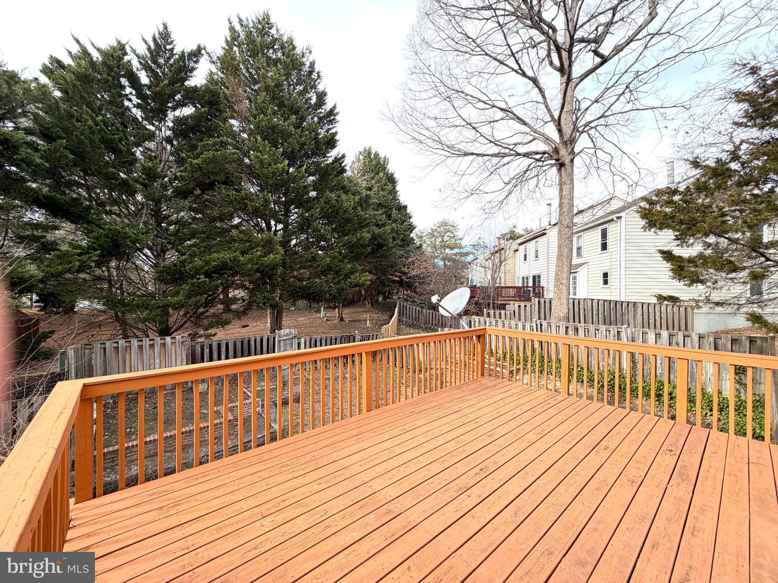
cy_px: 292
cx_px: 389
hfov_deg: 102.1
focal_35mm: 14
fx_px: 315
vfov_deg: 85.7
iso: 50
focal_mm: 2.22
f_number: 2.2
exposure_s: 1/301
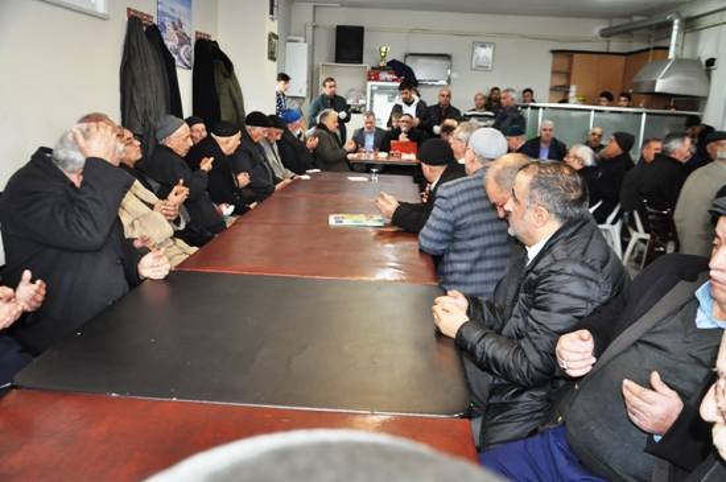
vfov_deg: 39.9
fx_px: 665
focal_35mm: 33
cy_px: 241
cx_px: 363
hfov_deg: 57.3
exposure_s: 1/60
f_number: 4
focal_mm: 22
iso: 1000
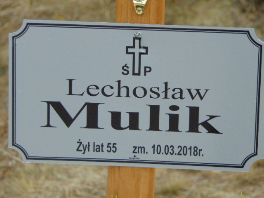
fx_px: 1907
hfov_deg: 7.9
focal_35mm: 250
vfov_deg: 5.9
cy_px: 99
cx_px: 132
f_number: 4.1
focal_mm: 44.9
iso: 250
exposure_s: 1/125
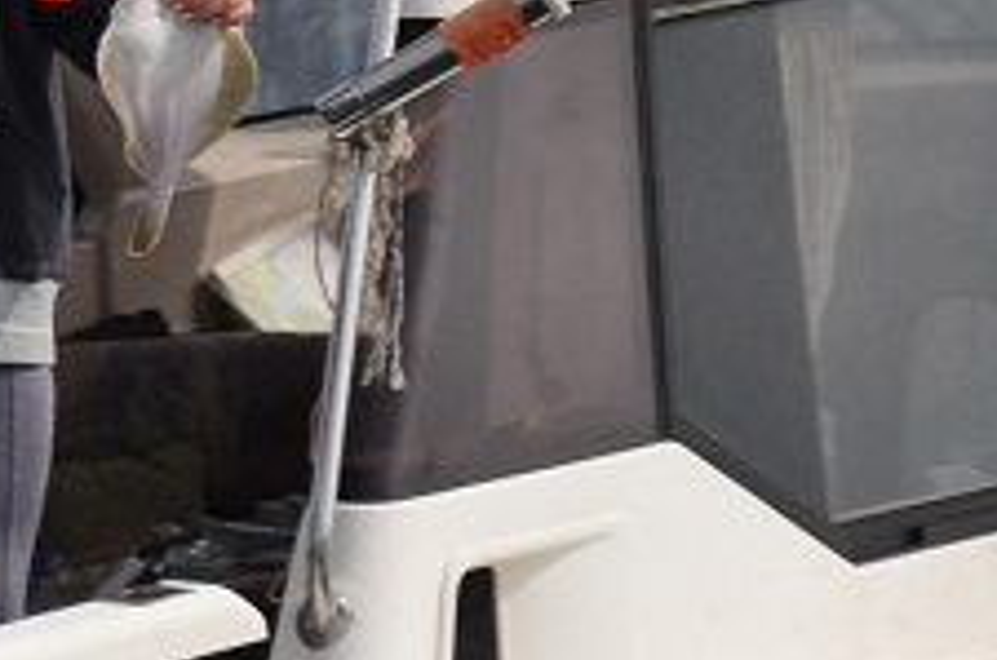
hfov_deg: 3.4
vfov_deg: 2.3
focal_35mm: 602
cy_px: 18
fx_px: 16634
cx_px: -886
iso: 400
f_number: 6.3
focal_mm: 105
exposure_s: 1/640
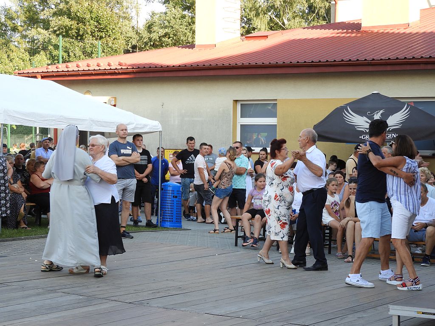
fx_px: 1005
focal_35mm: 80
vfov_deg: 18.4
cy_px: 163
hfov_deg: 24.4
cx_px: 218
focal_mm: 14.3
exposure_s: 1/100
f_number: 4.5
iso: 100
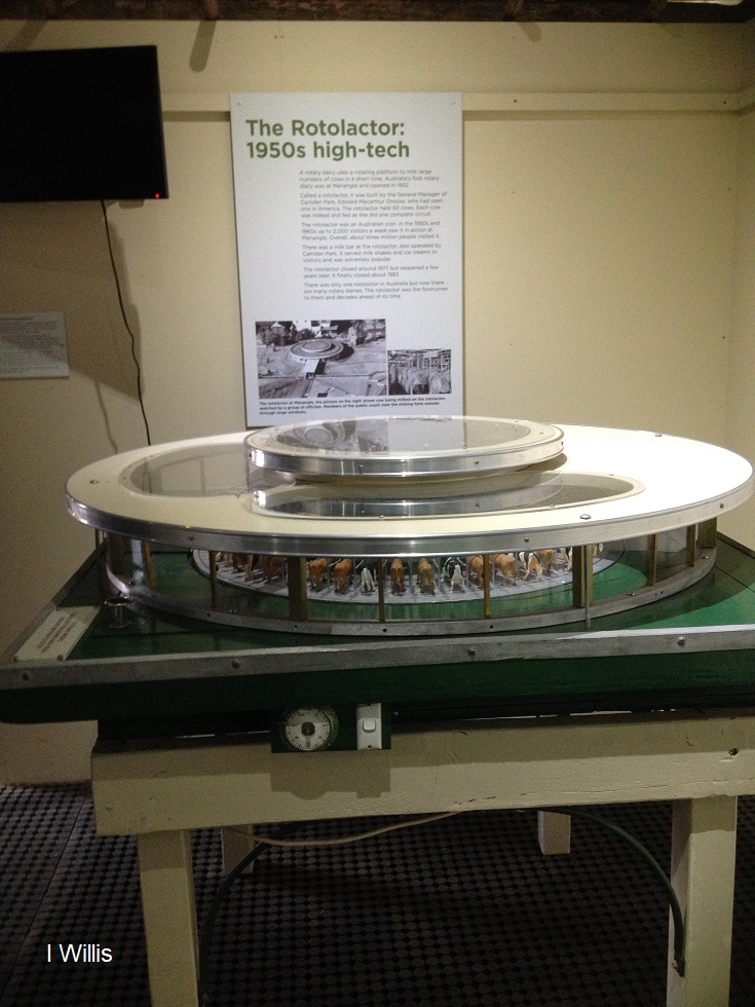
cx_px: 378
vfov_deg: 52.6
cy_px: 504
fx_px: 1018
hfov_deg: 40.7
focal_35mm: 35
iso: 250
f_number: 2.4
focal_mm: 4.28
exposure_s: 1/20
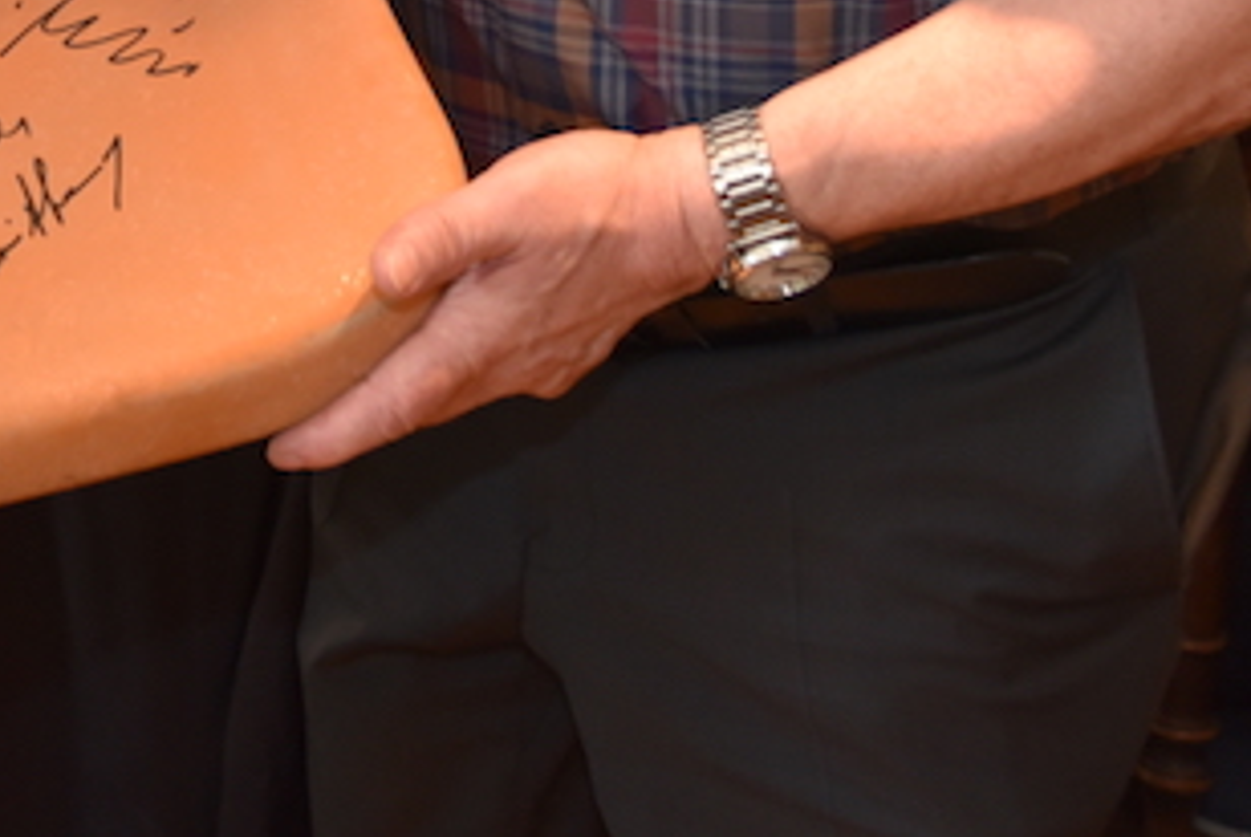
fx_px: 3583
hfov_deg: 19.1
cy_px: -451
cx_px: -89
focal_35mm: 103
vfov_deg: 12.6
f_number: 4
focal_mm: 31
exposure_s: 1/60
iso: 1600
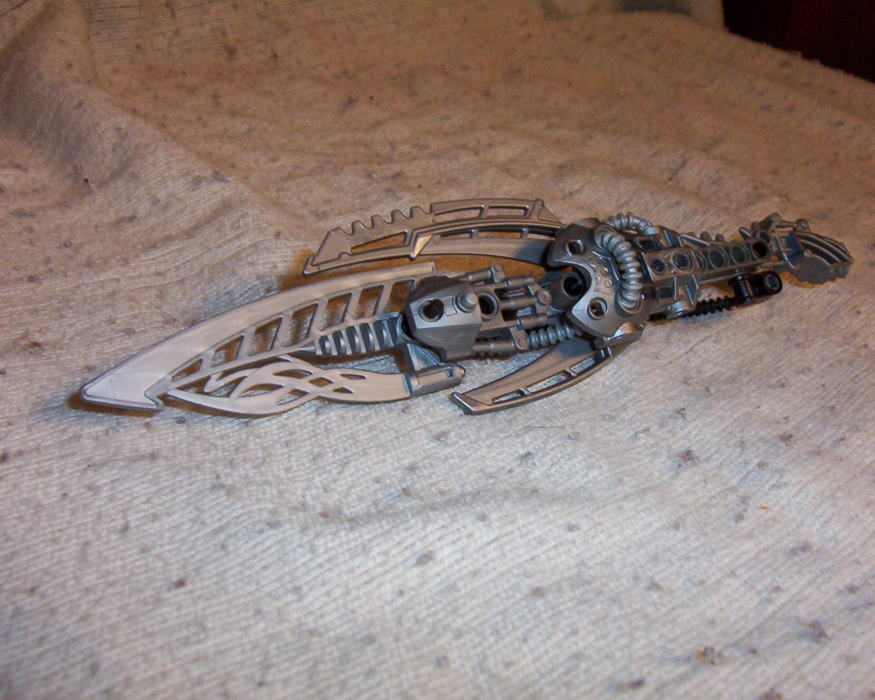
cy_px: 353
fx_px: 984
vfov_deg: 39.1
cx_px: 444
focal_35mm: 38
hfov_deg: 47.9
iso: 140
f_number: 2.76
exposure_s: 1/30
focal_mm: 5.54
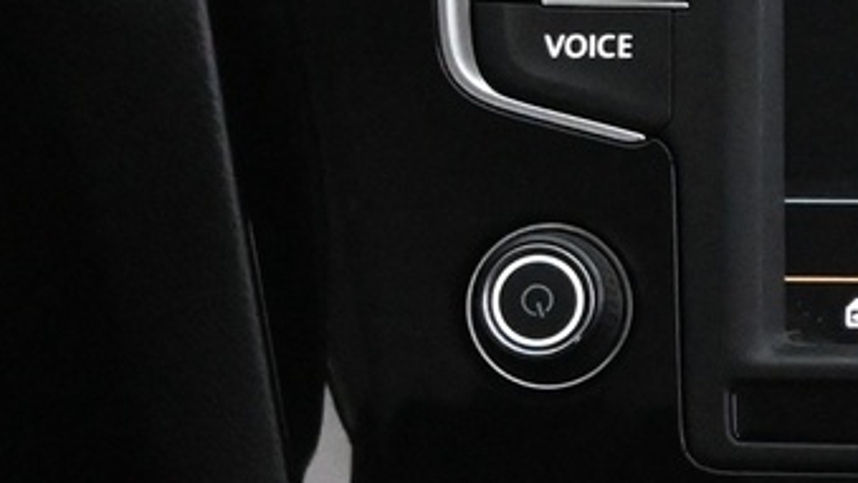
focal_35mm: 225
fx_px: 5121
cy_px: 142
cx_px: 1243
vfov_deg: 5.4
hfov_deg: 9.3
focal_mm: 30
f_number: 4.8
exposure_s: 1/50
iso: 7200
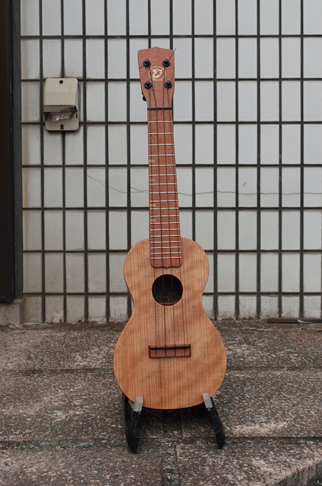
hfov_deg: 38.7
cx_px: 161
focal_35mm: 34
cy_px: 243
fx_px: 458
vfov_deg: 55.9
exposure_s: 1/500
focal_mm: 13.08
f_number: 4
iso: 125
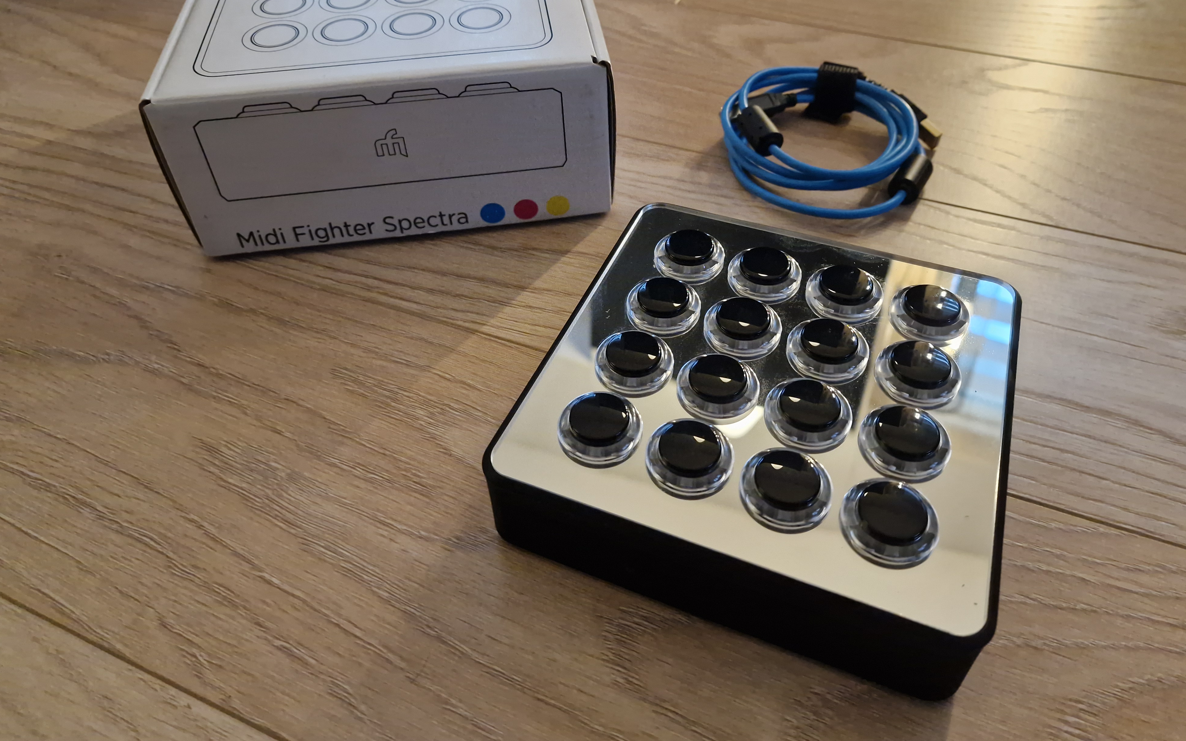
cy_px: 288
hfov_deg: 72.5
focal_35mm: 25
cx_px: 600
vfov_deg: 48.9
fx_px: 808
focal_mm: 6.4
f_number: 1.8
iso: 500
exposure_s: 1/120
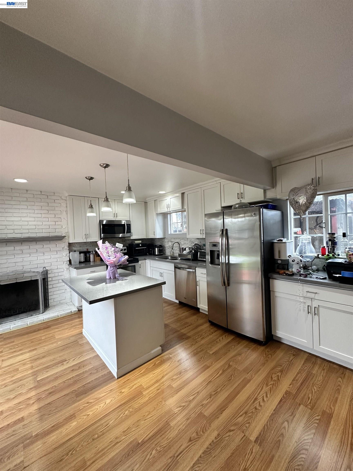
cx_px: 176
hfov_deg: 85.7
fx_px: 190
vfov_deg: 102.1
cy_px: 236
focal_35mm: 14
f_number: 2.2
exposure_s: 1/120
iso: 250
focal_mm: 2.22
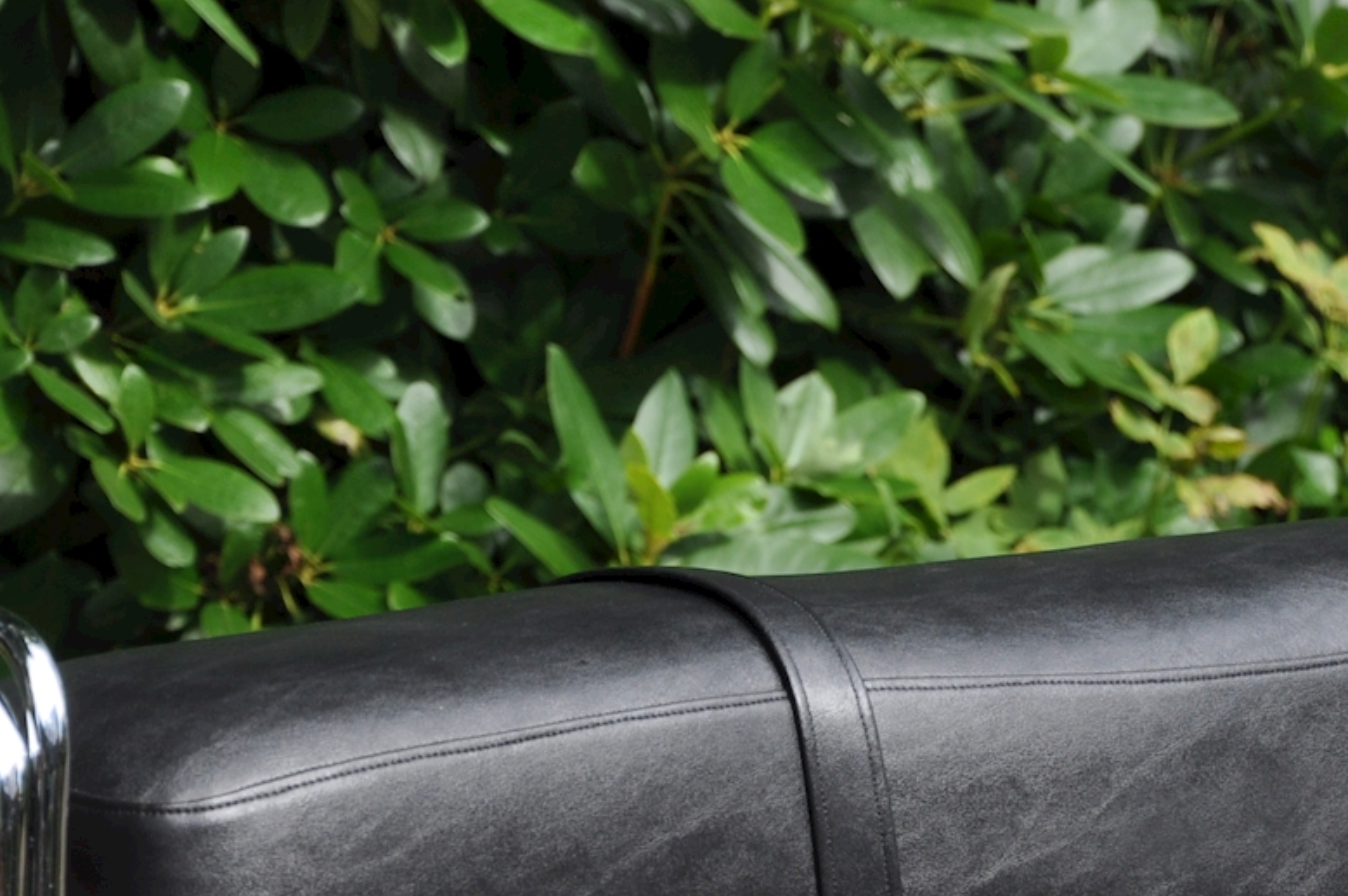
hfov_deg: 7.9
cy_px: 1020
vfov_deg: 5.3
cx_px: 1540
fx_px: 9688
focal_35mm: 259
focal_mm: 70
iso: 200
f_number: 7.1
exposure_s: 1/200
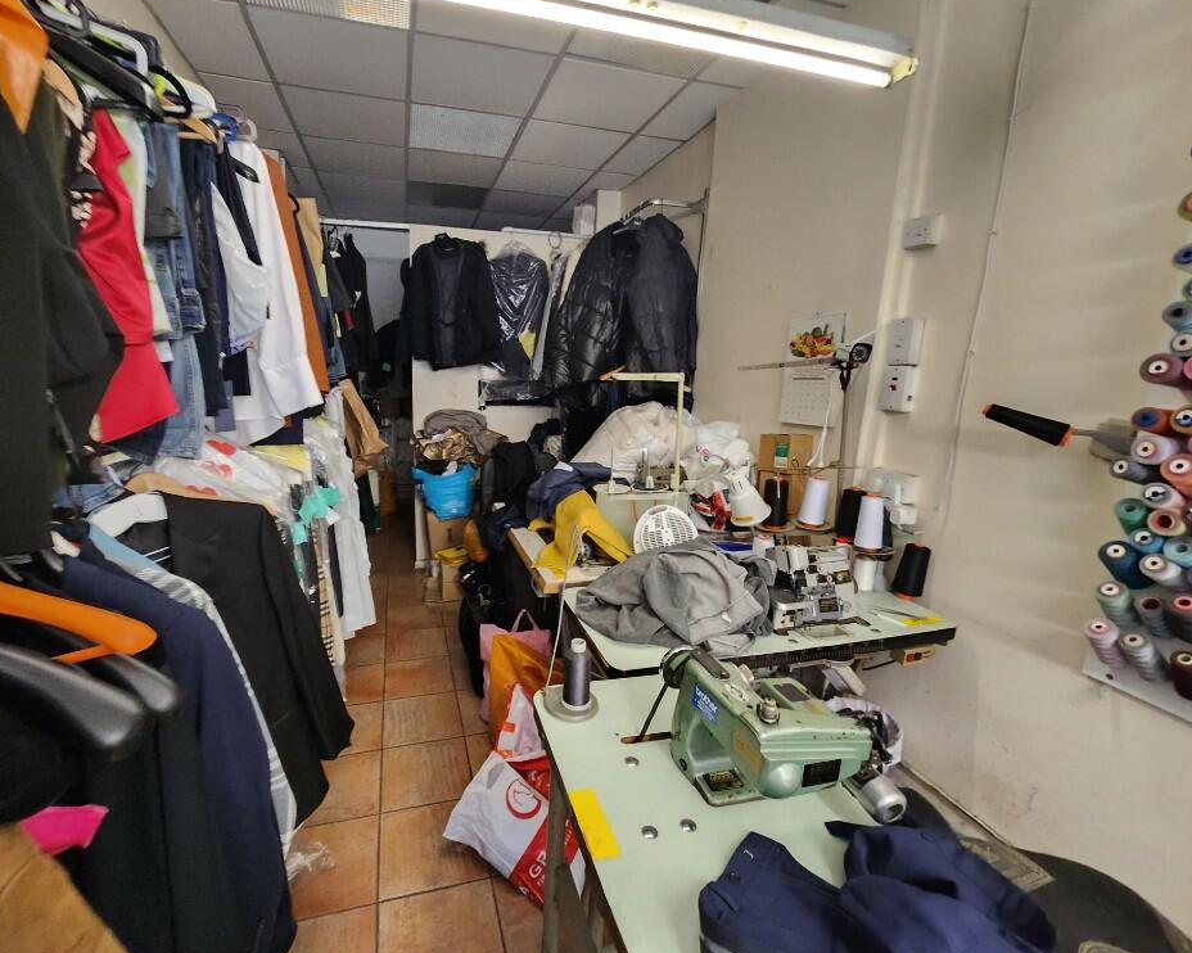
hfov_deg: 100.6
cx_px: 565
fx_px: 494
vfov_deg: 88.0
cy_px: 474
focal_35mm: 14
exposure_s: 1/50
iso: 250
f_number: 2.2
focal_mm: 1.7
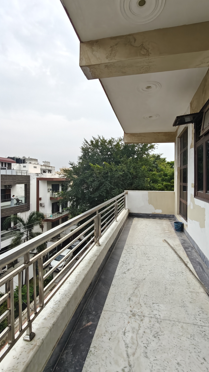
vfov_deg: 92.6
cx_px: 113
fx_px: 177
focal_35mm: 18
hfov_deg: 60.9
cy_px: 182
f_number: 2.2
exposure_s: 1/373
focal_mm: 1.68
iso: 50
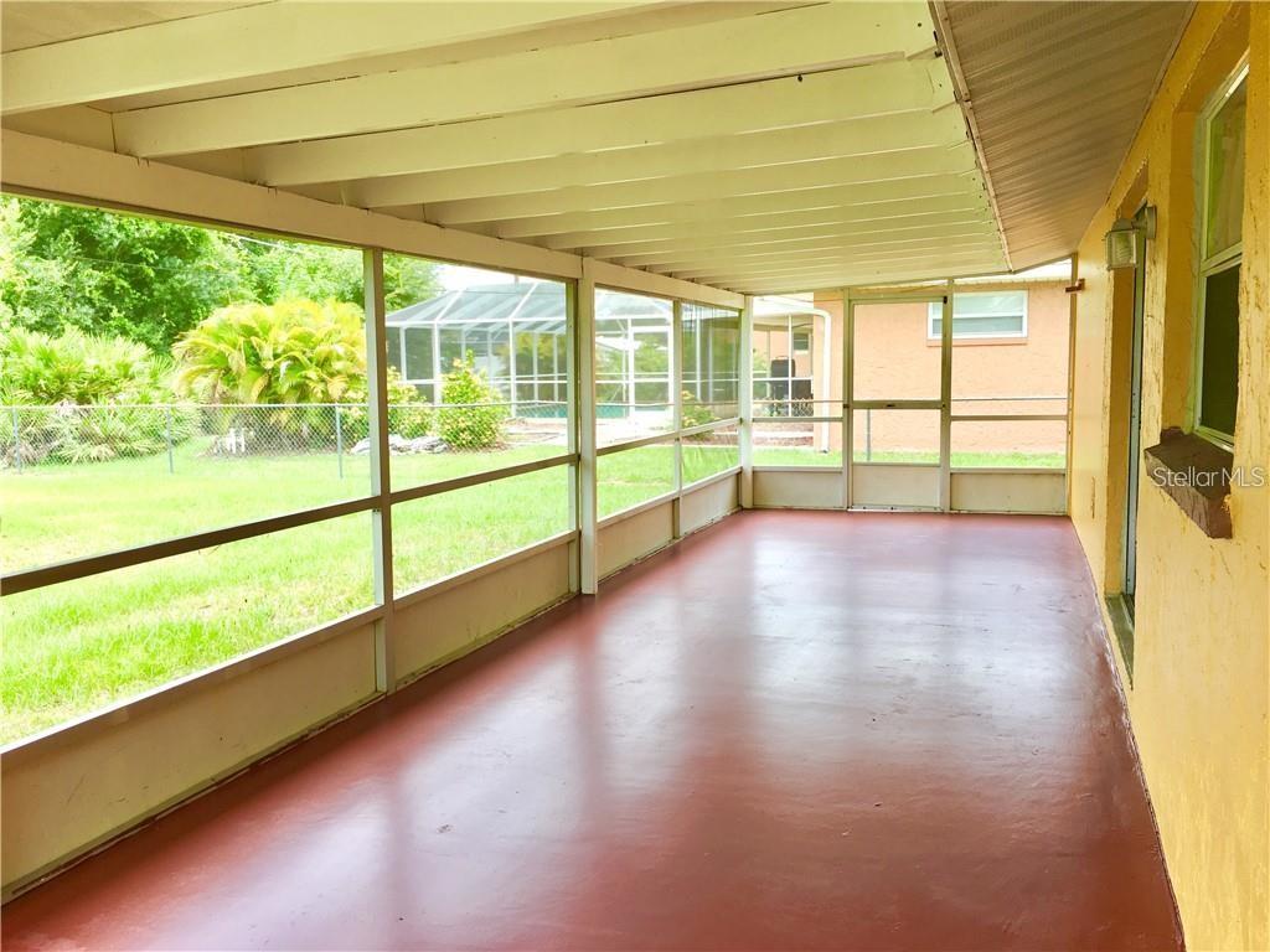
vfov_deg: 48.2
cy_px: 476
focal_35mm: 29
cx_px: 635
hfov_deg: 61.7
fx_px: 1064
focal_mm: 4.15
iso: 25
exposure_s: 1/120
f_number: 2.2
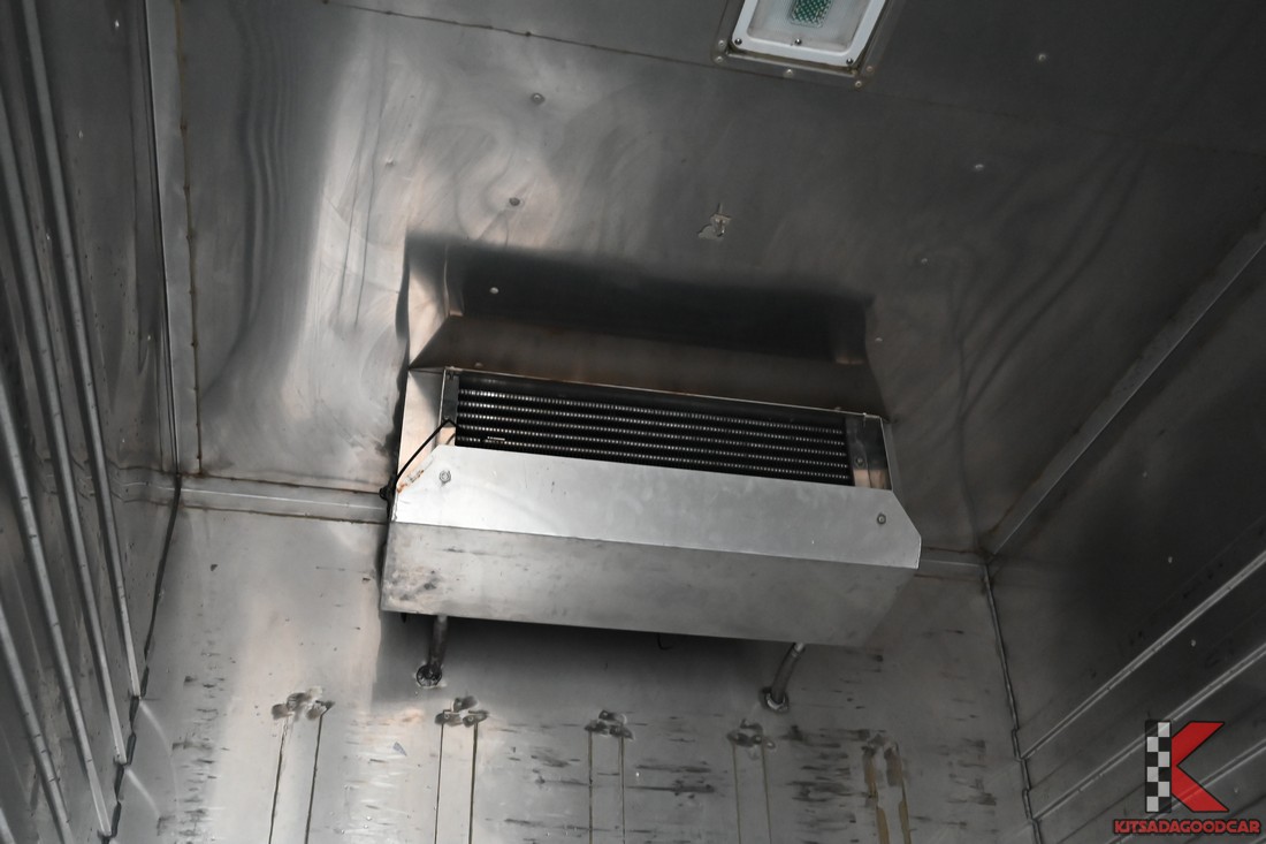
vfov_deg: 35.9
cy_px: 422
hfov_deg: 51.9
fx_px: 1301
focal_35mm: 37
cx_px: 633
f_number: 5.6
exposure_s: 1/30
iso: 3200
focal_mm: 25
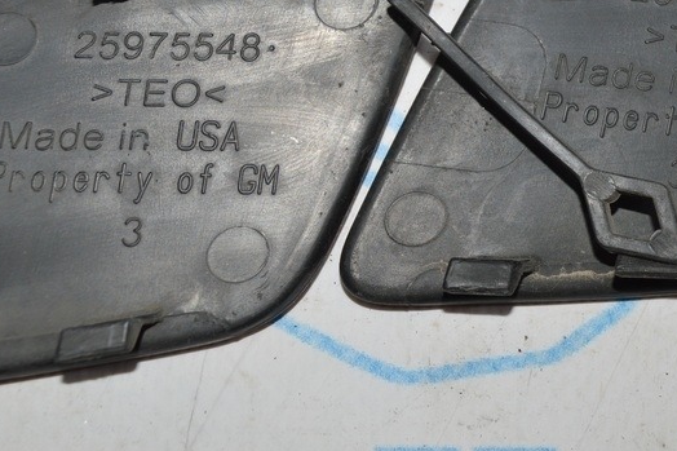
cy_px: 46
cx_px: 384
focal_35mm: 82
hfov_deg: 24.8
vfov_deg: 16.4
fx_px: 1541
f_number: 8
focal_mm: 28
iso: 100
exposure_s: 1/60
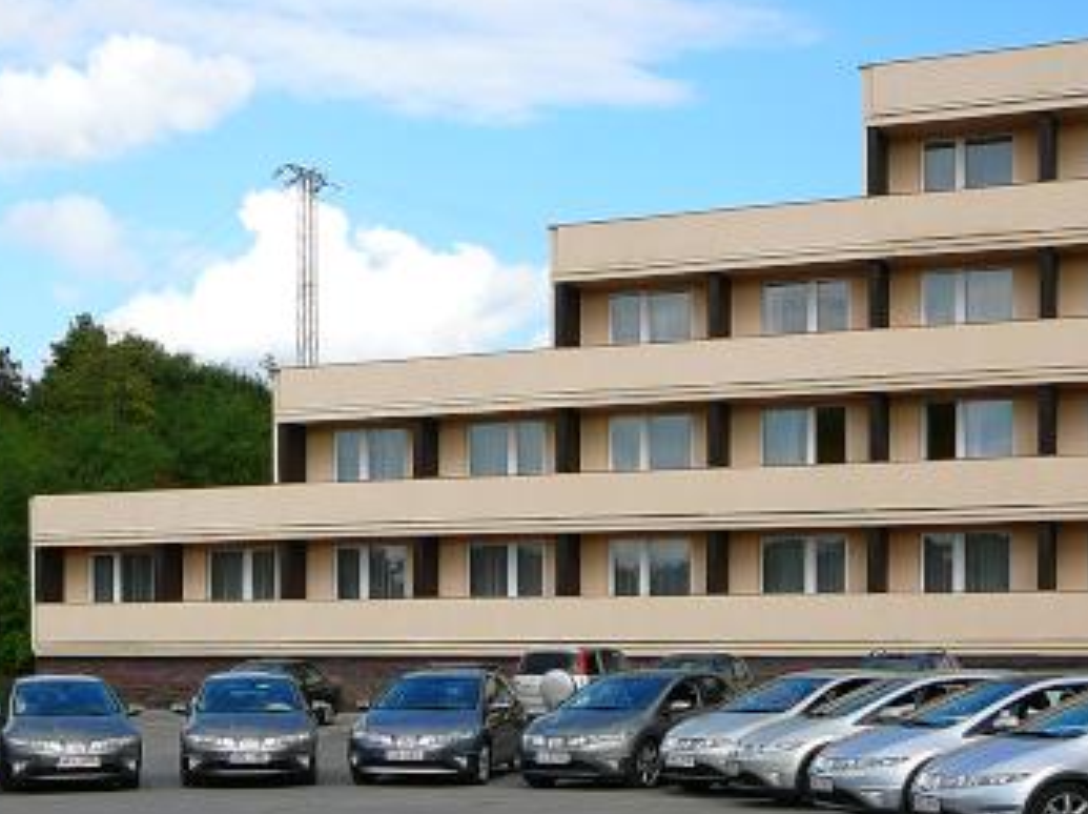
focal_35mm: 65
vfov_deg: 22.0
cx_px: 457
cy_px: 735
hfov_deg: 29.8
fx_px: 2041
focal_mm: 5.2
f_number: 2.8
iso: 80
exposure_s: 1/1000
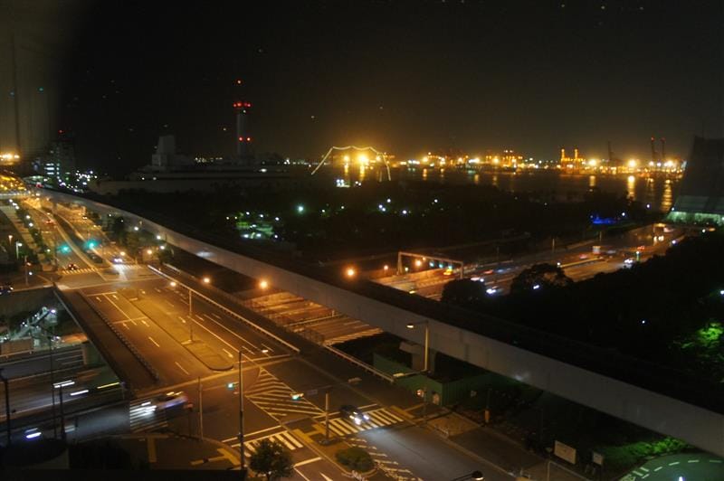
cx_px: 362
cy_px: 240
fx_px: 603
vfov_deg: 43.5
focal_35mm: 30
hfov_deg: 62.0
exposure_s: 1/8
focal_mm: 20
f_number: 4
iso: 1600
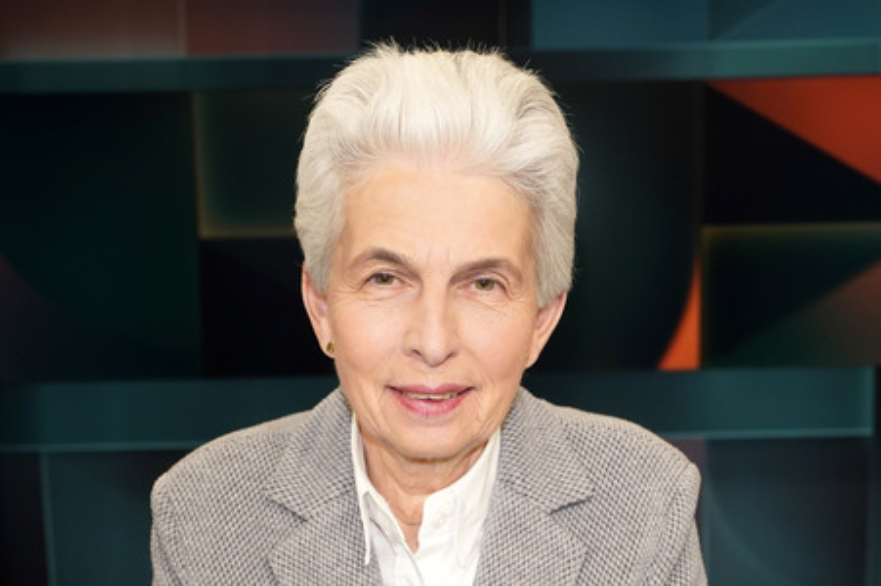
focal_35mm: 40
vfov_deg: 33.4
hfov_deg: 48.5
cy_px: 293
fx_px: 978
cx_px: 440
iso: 2000
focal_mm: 40
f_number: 5.6
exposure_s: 1/160
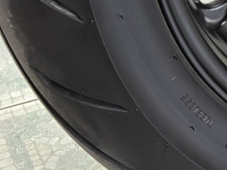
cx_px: 389
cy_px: -126
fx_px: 701
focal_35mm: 107
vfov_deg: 12.7
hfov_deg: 16.0
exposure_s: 1/33
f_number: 1.6
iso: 500
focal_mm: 5.96
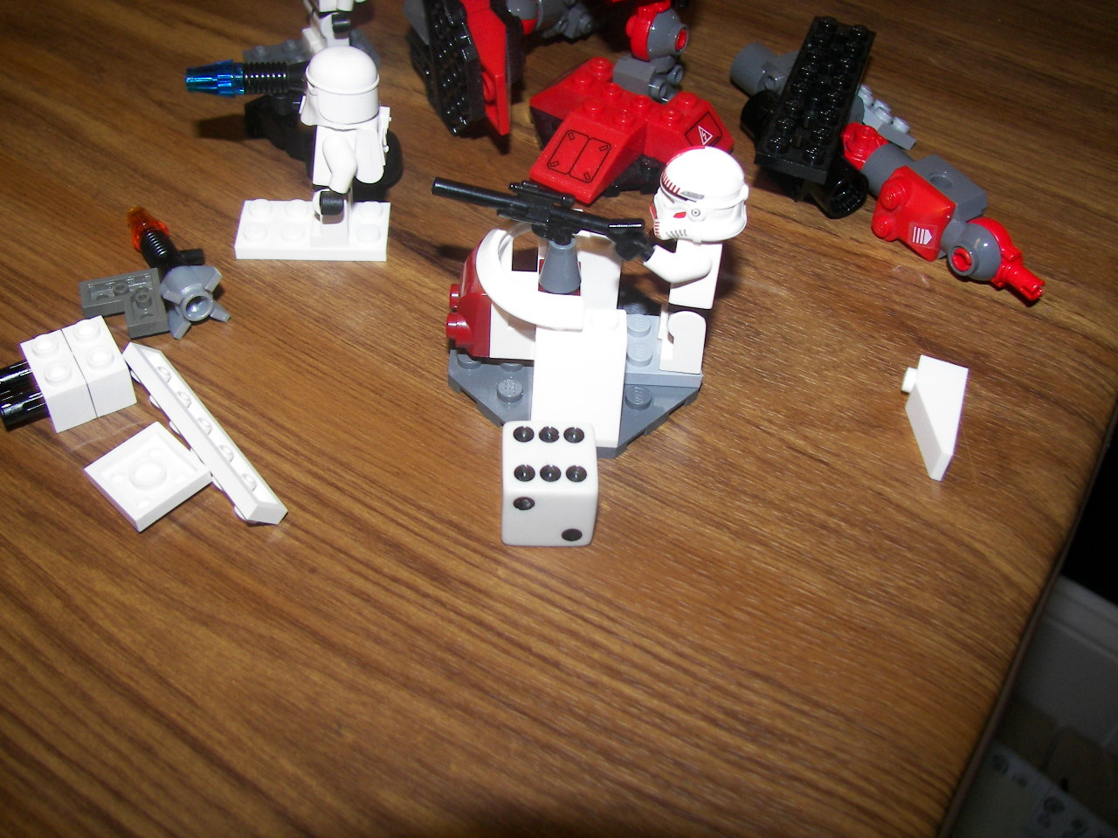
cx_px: 559
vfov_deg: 39.7
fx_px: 1163
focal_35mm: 36
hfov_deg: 51.4
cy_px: 419
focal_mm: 6
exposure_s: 1/30
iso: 100
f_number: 2.8
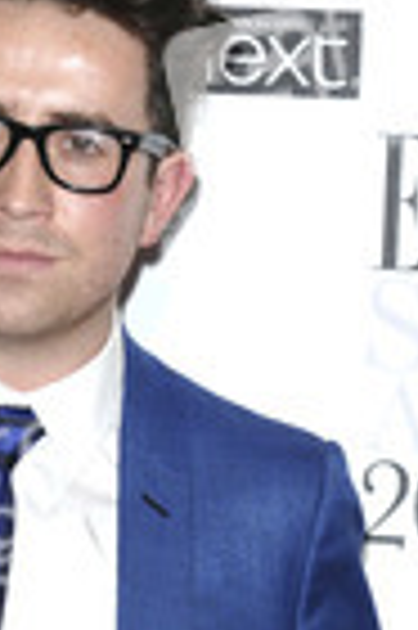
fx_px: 6006
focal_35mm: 344
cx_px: -11
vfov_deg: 6.0
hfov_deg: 4.0
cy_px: 752
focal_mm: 80
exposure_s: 1/200
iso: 320
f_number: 5
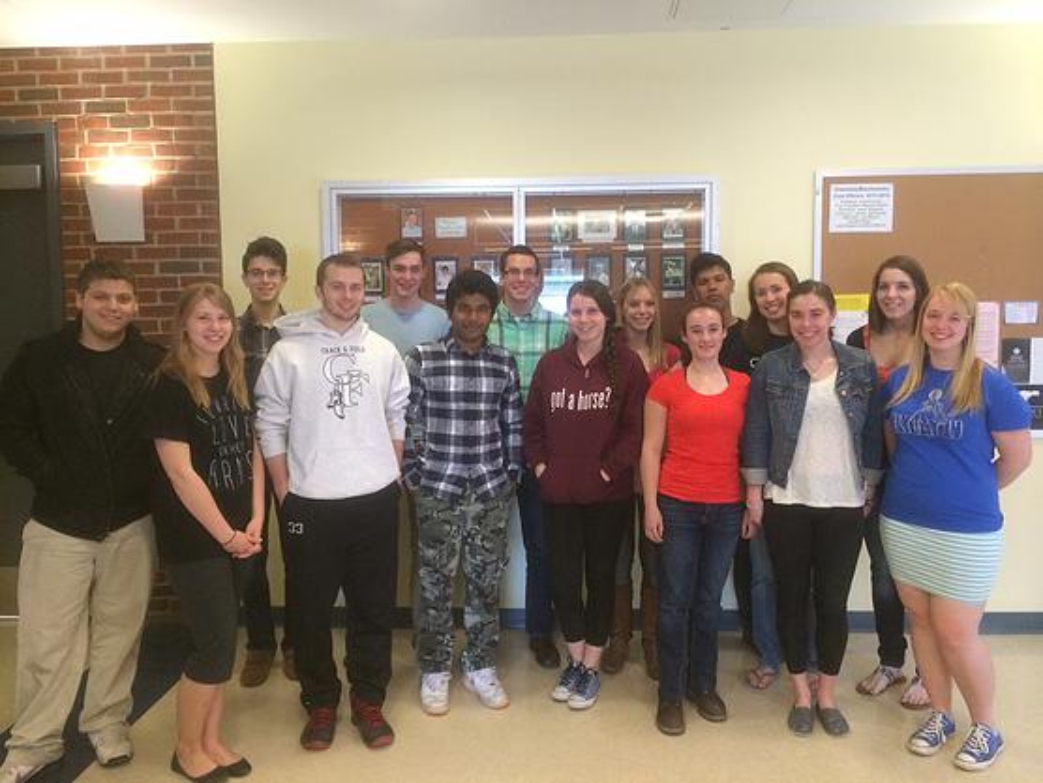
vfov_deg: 46.8
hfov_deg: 60.0
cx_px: 522
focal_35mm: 30
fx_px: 904
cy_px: 392
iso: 200
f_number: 2.2
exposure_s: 1/30
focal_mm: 4.12
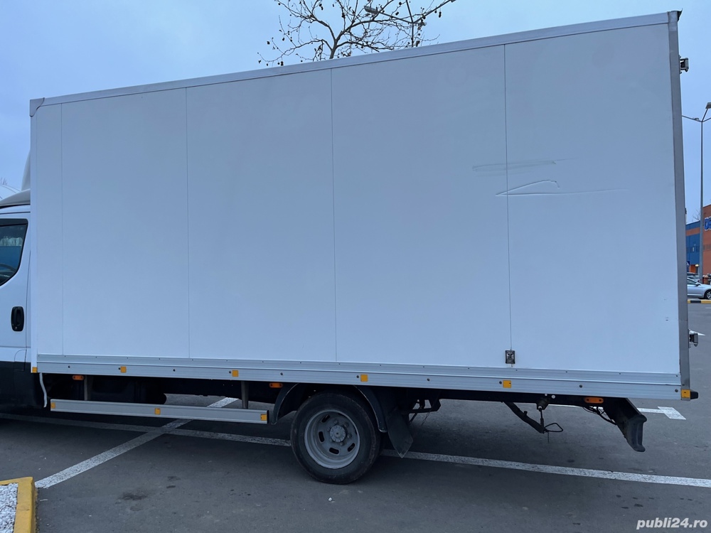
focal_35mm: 26
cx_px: 356
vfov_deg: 53.1
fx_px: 534
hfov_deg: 67.3
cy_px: 266
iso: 125
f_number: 1.6
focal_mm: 5.1
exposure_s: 1/102
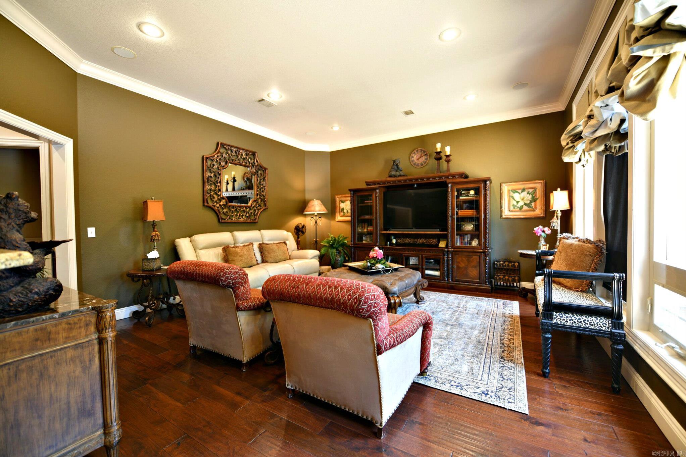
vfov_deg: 77.3
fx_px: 286
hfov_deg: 100.4
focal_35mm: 15
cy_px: 228
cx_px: 343
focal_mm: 15
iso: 160
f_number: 2.8
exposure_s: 1/13
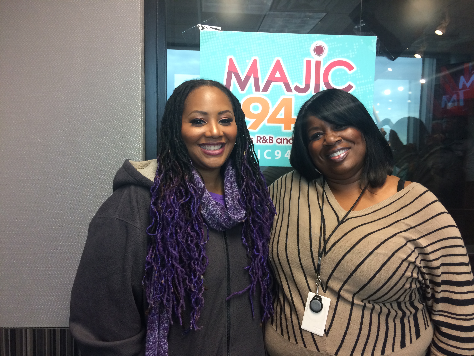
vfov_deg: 48.2
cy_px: 178
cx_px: 237
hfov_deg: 61.7
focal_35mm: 29
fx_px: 397
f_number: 2.2
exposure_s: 1/30
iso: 125
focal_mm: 4.15
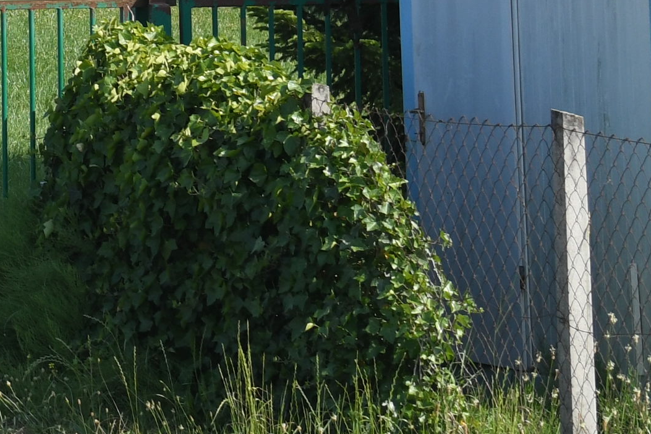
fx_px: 4087
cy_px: -378
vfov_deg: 6.0
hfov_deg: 8.7
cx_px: -576
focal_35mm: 226
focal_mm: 38
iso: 400
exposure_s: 1/1600
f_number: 5
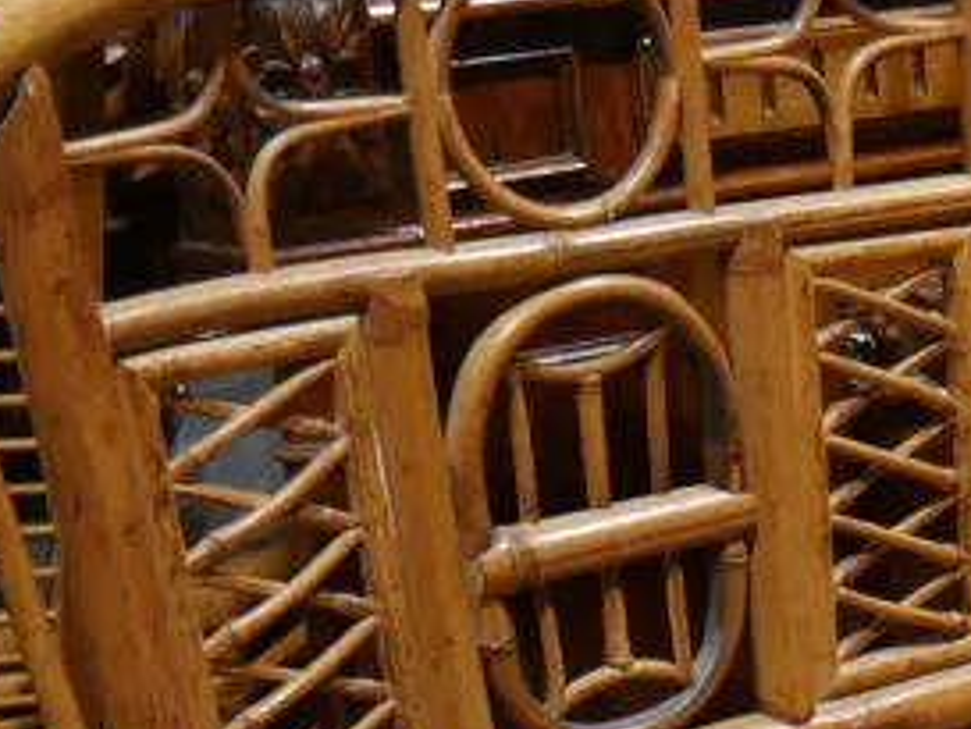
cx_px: 1199
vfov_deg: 13.3
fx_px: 2947
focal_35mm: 105
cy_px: 1122
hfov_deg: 17.7
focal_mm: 14
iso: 320
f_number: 3.5
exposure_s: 1/60
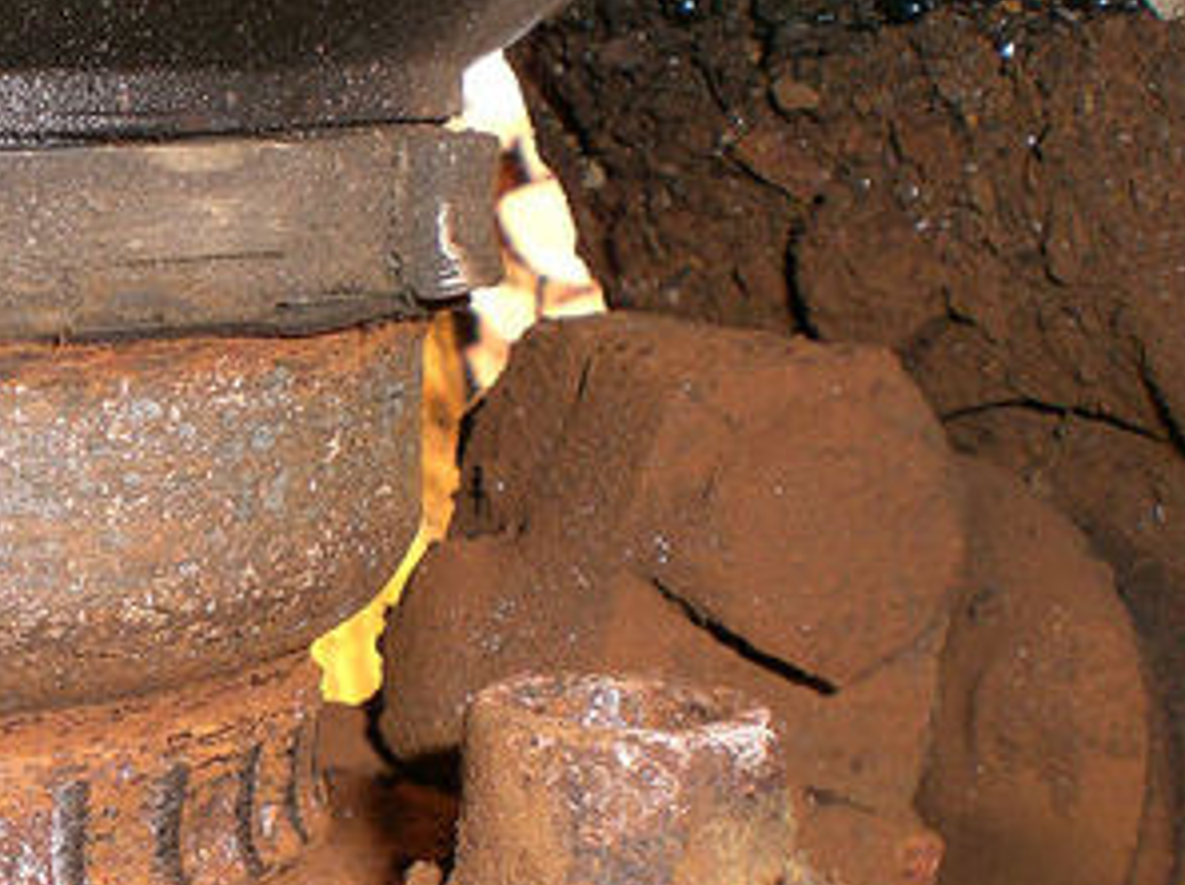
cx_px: -76
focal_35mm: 82
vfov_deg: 17.7
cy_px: 753
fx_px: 2804
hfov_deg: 22.7
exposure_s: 1/60
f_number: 4.4
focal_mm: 6.3
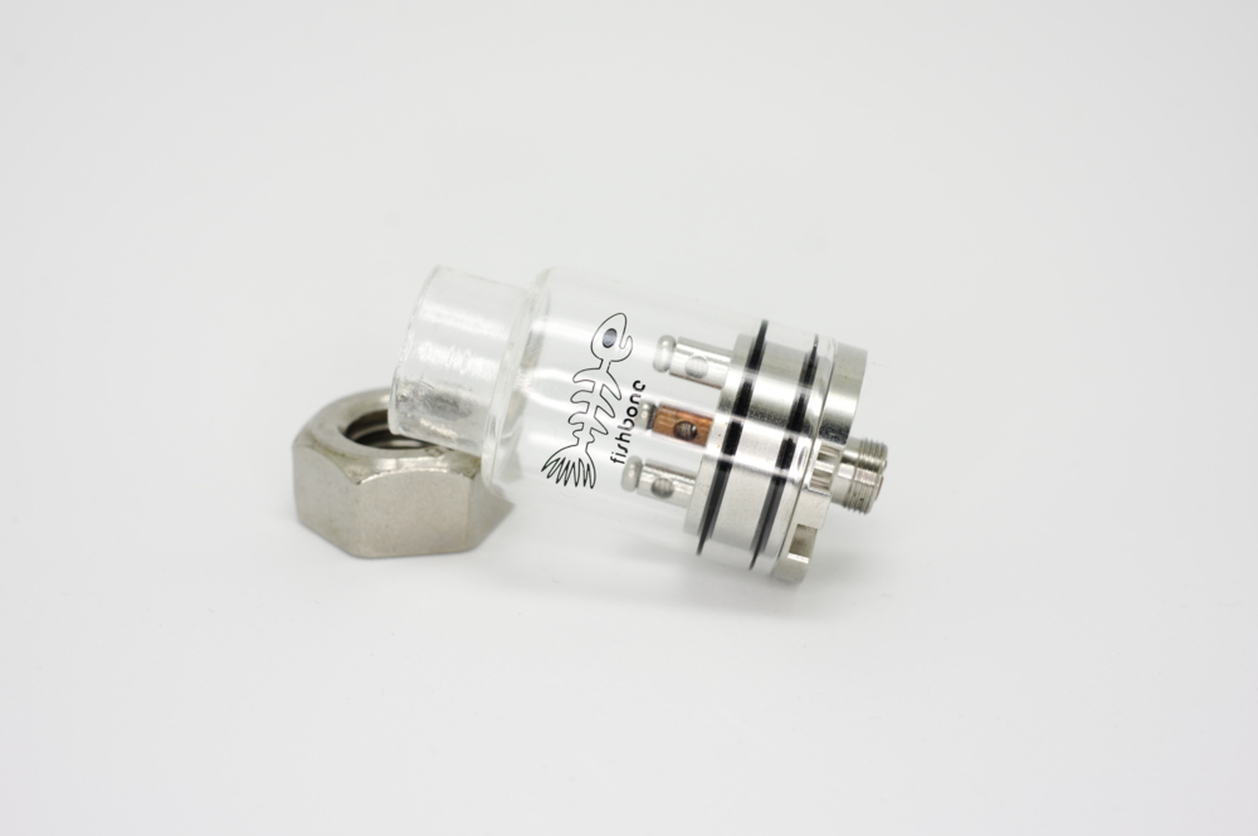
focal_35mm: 52
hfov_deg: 38.2
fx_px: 1816
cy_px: 418
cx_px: 629
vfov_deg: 25.9
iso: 400
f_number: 8
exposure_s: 1/80
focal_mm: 35
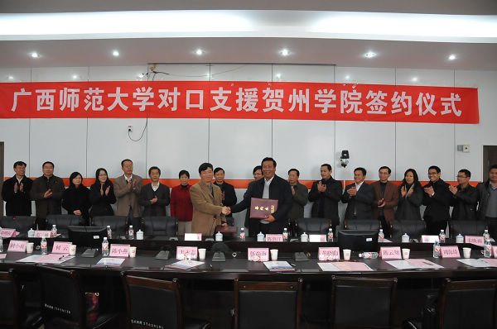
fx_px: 372
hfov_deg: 67.5
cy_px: 164
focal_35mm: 27
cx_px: 248
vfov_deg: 47.8
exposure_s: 1/80
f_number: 3.5
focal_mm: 18
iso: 1600
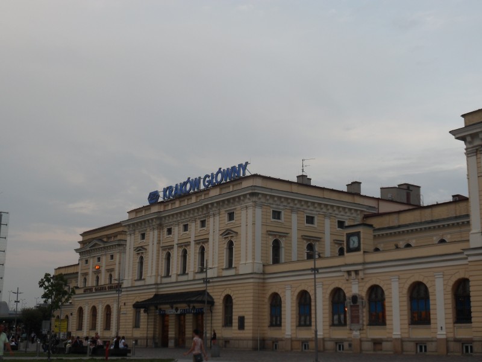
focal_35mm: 52
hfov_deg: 36.8
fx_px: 724
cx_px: 241
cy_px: 181
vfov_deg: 28.0
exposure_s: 1/45
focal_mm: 8.1
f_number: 4.3
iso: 80
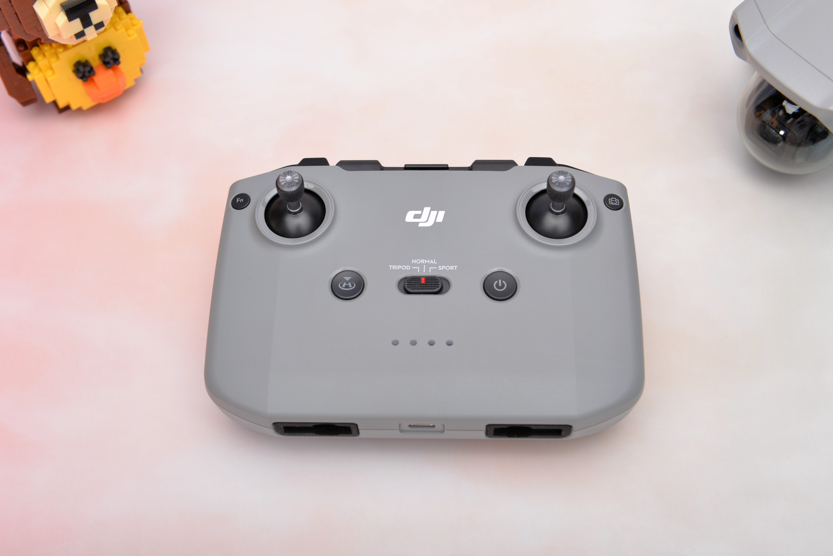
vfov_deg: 28.1
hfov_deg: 41.1
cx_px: 416
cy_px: 278
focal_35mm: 48
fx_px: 1111
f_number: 8
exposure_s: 1/160
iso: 100
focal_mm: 48
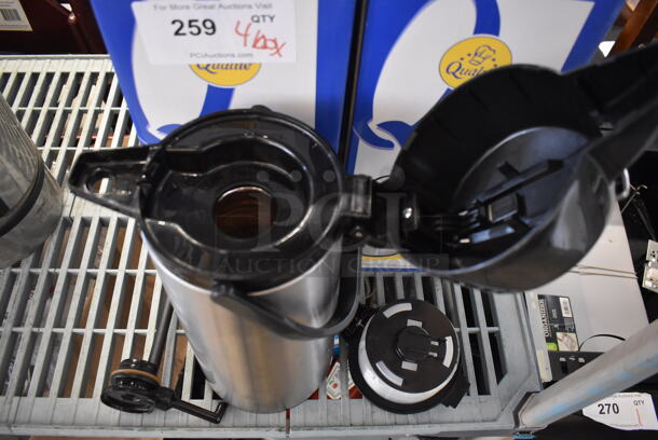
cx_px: 329
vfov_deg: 48.0
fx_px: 494
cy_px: 220
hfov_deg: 67.3
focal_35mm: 27
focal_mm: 18
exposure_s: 1/30
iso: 2500
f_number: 3.5
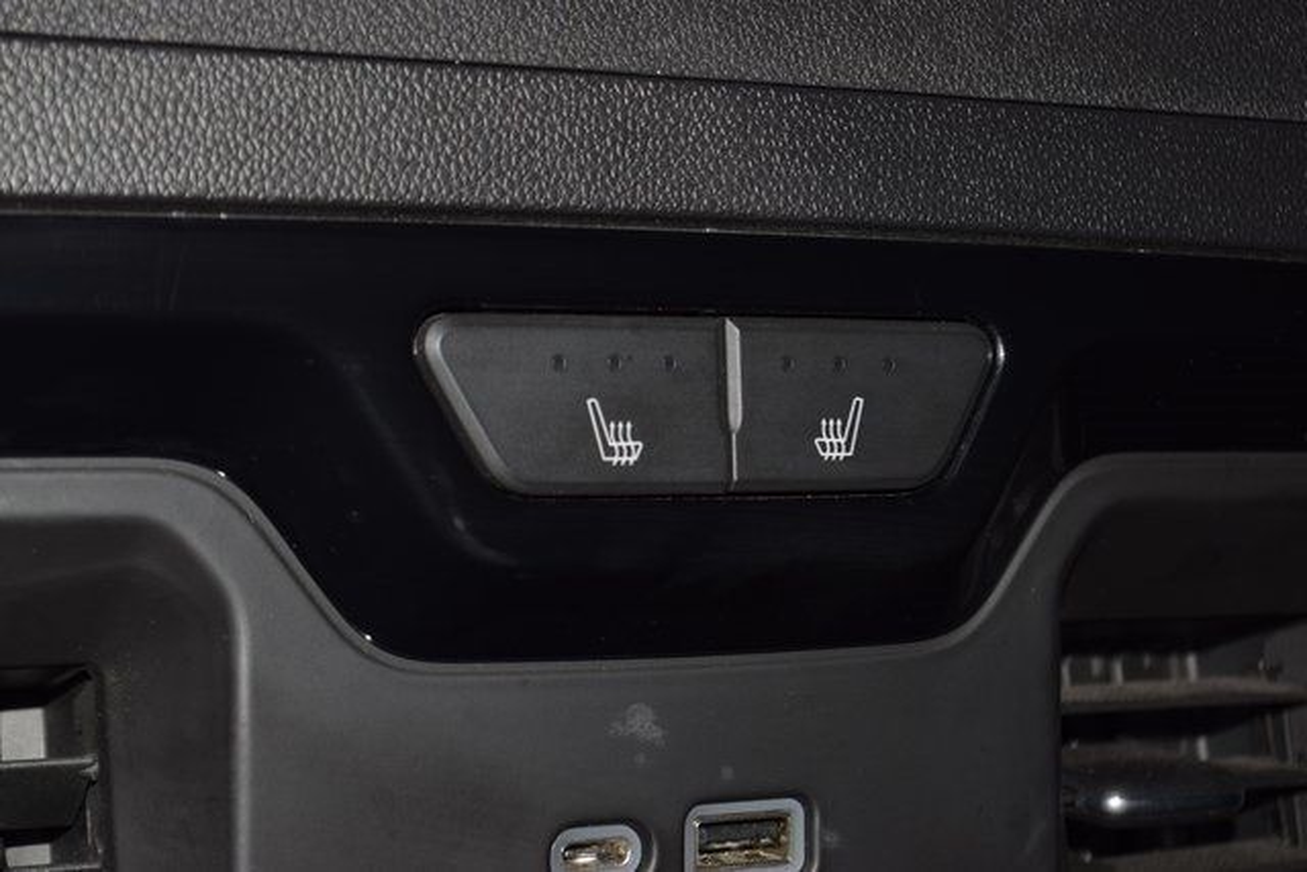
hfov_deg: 26.0
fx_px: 2832
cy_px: 436
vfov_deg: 17.5
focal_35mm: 78
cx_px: 654
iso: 100
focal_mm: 52
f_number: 8
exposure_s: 1/60
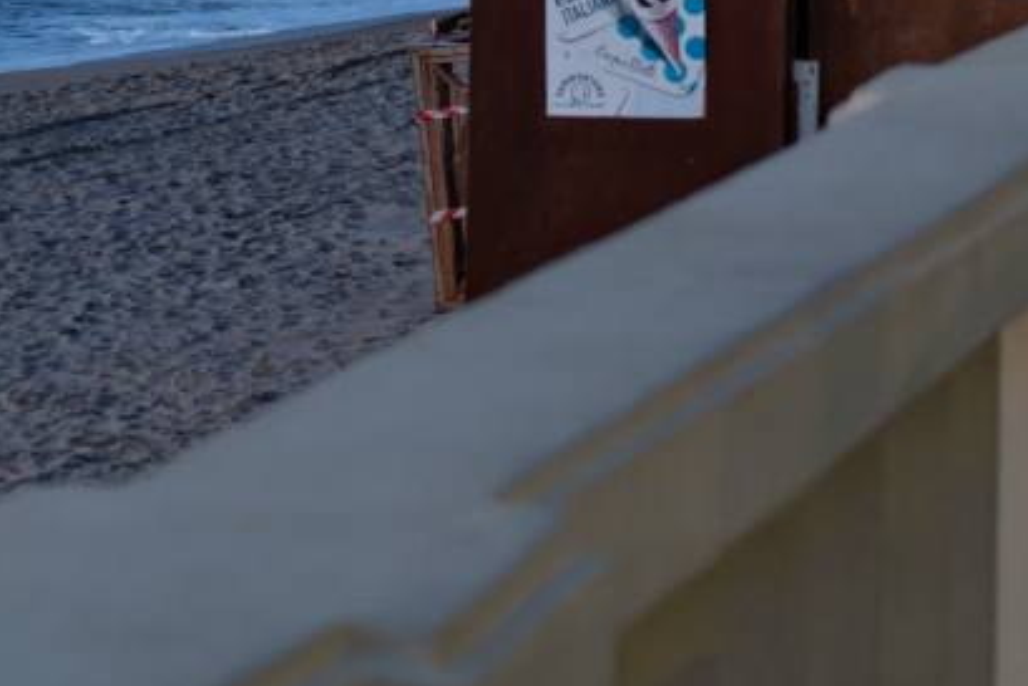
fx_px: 6570
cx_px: 271
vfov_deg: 5.9
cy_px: -231
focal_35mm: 230
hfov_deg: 8.9
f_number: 4
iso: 3200
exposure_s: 1/50
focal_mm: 49
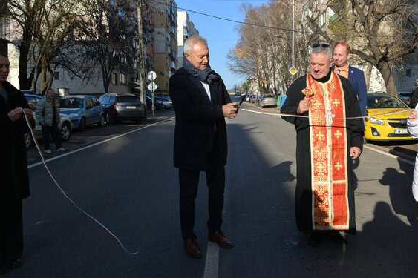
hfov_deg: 58.6
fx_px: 371
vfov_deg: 41.0
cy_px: 121
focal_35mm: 32
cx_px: 233
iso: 110
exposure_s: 1/250
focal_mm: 18
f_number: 8
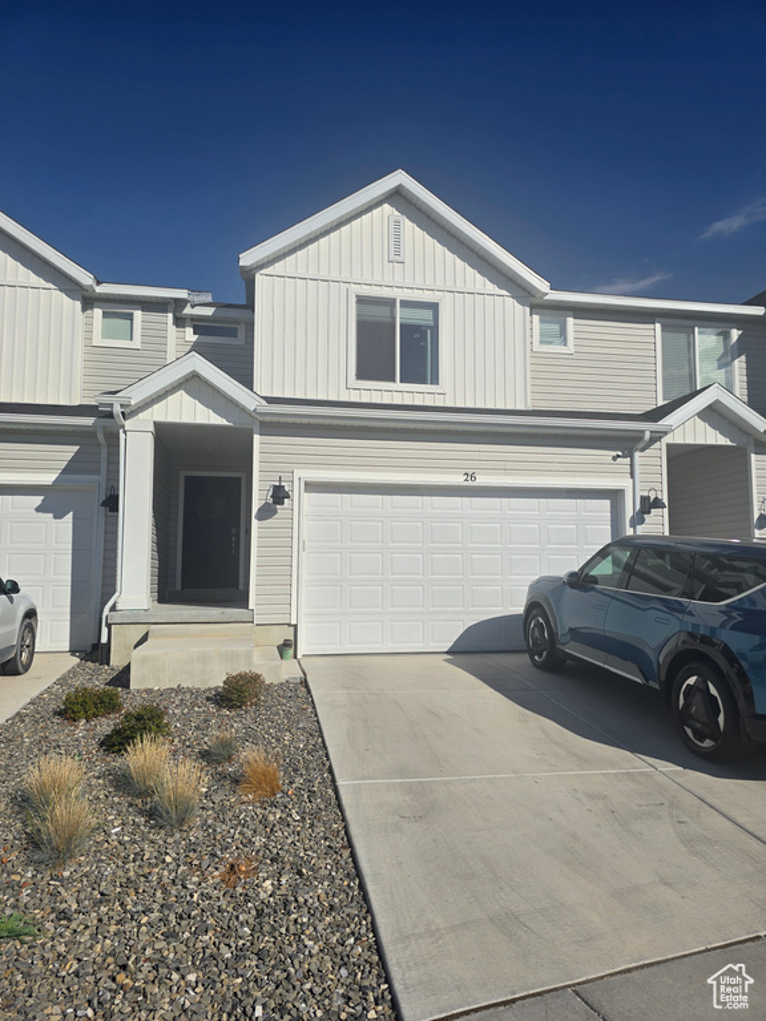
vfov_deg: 73.9
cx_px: 383
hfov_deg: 58.9
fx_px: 679
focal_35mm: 23
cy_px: 510
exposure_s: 1/2198
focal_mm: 6.3
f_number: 1.7
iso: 12
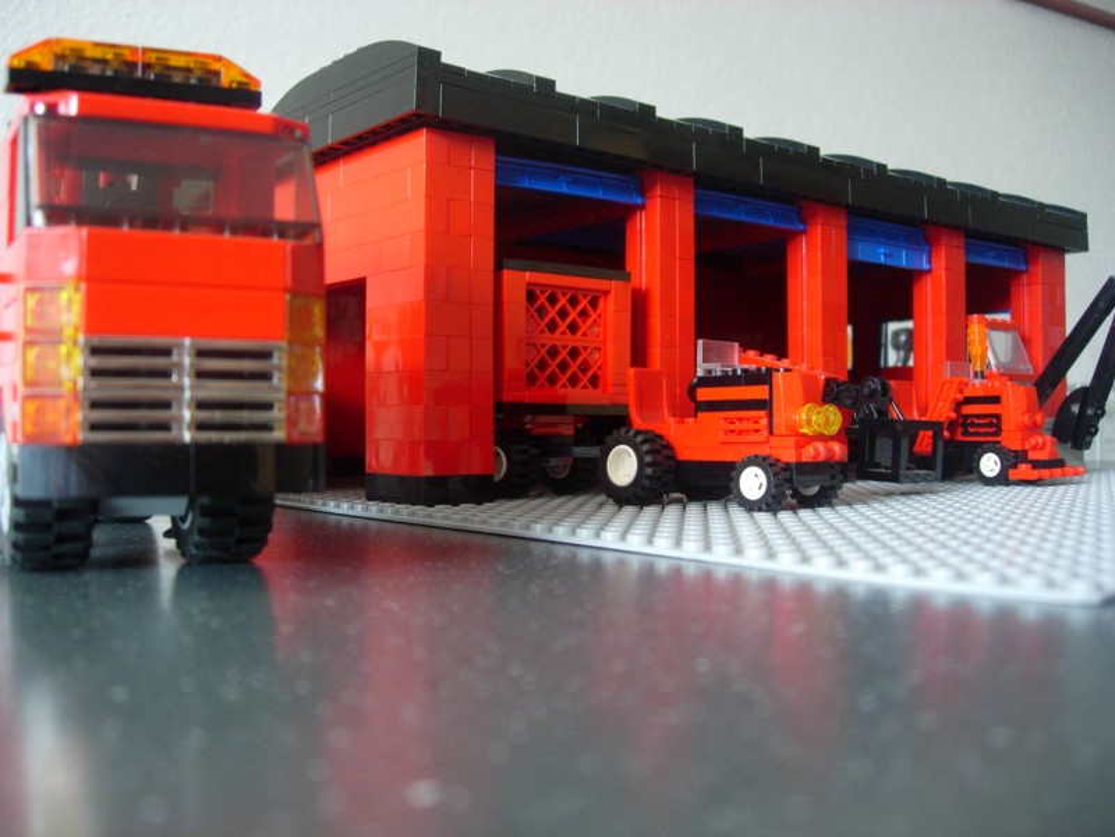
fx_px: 1224
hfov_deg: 49.0
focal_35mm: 38
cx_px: 558
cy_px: 418
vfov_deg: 37.7
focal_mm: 7.8
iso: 115
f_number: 2.8
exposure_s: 1/32
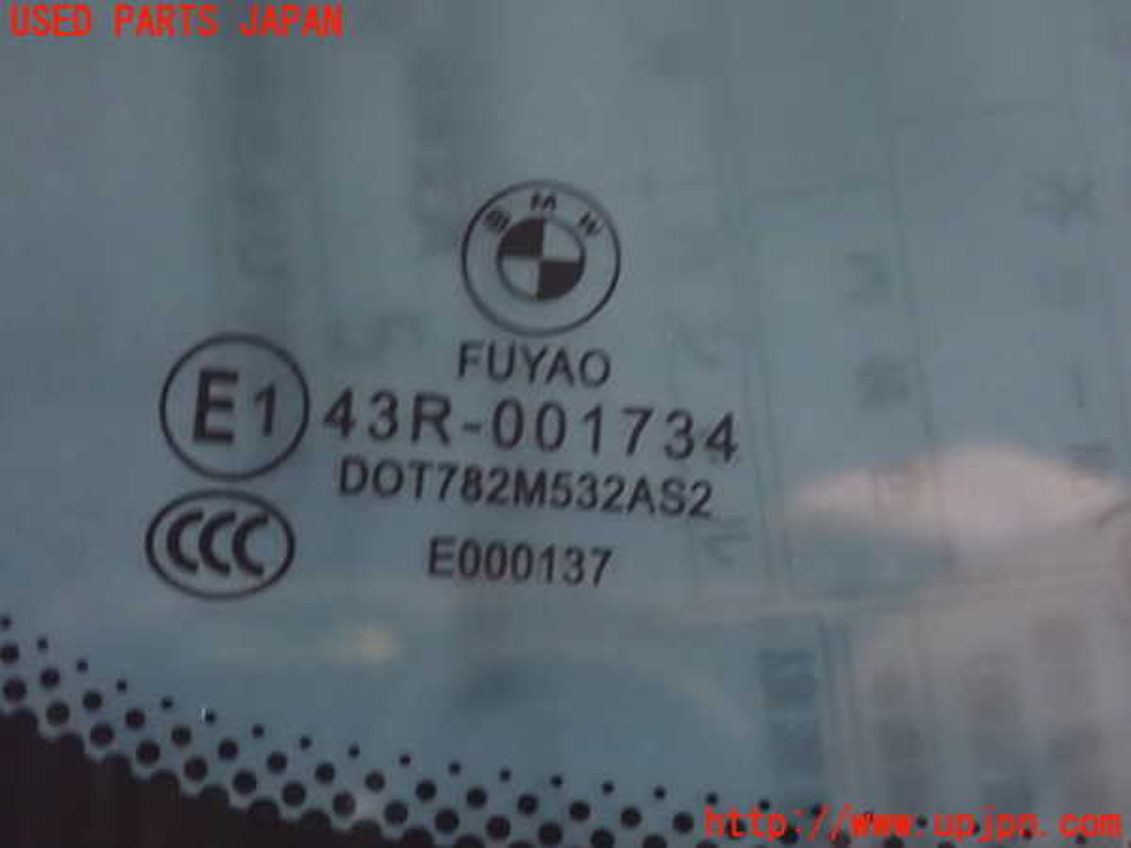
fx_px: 2189
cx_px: 566
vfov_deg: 21.9
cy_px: 424
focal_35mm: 67
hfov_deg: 29.0
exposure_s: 1/15
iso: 1600
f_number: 3.8
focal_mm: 11.88
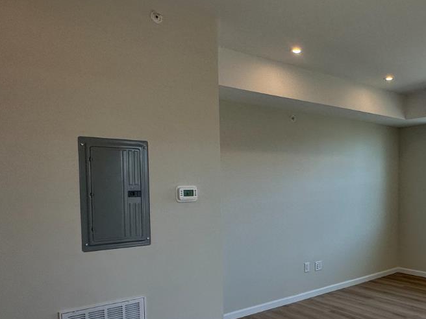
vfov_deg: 43.7
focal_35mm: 32
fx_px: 394
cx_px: 333
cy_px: 205
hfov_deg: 53.5
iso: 40
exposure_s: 1/360
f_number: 2.2
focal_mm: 2.22
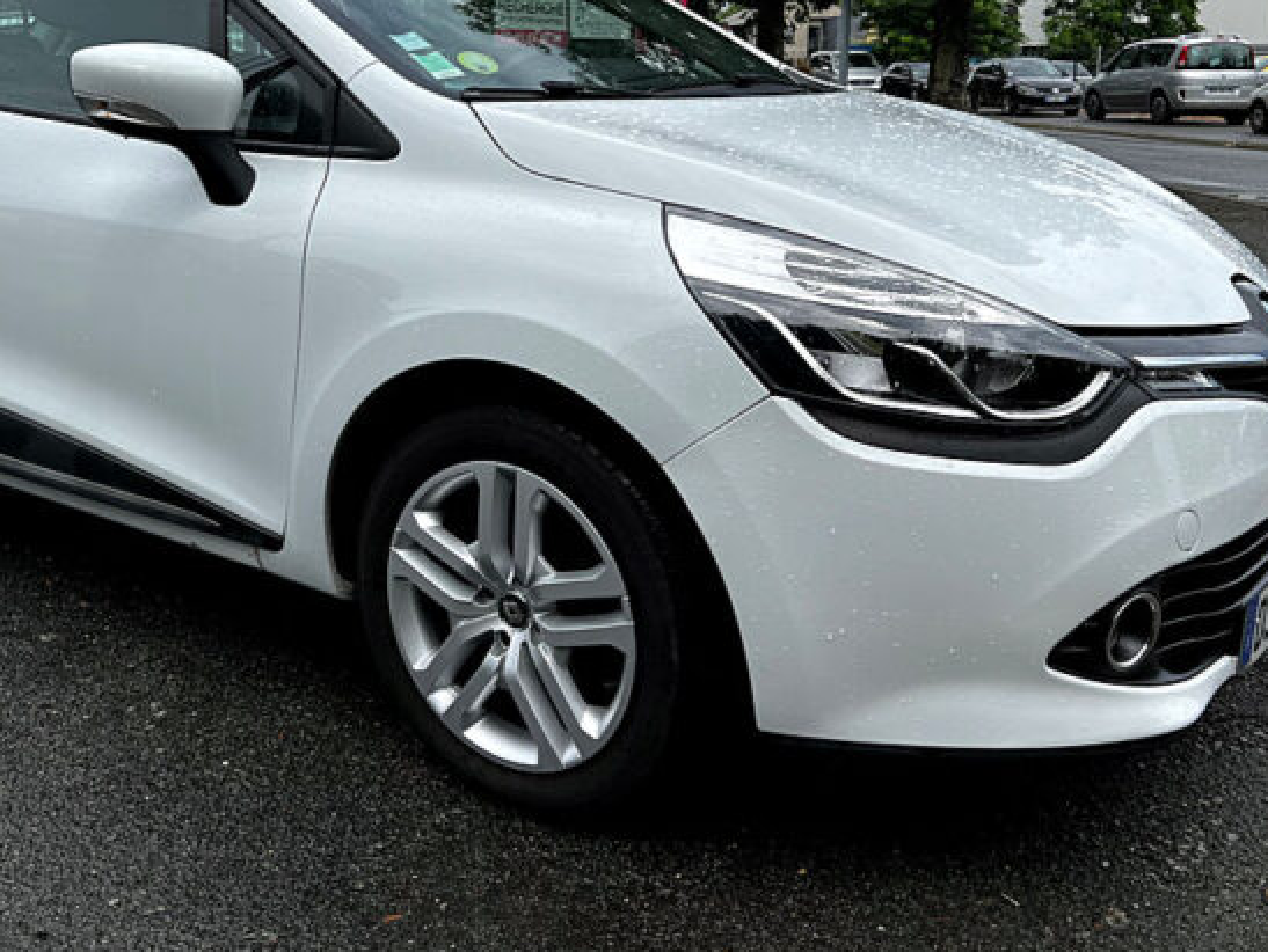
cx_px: 538
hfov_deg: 48.8
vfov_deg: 37.3
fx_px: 1393
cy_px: 303
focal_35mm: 38
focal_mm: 5.7
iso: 50
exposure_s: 1/4444
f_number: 1.5
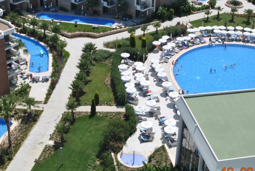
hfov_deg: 33.2
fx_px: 426
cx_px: 154
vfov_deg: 22.6
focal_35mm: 60
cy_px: 52
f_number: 9
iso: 100
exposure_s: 1/320
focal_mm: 24
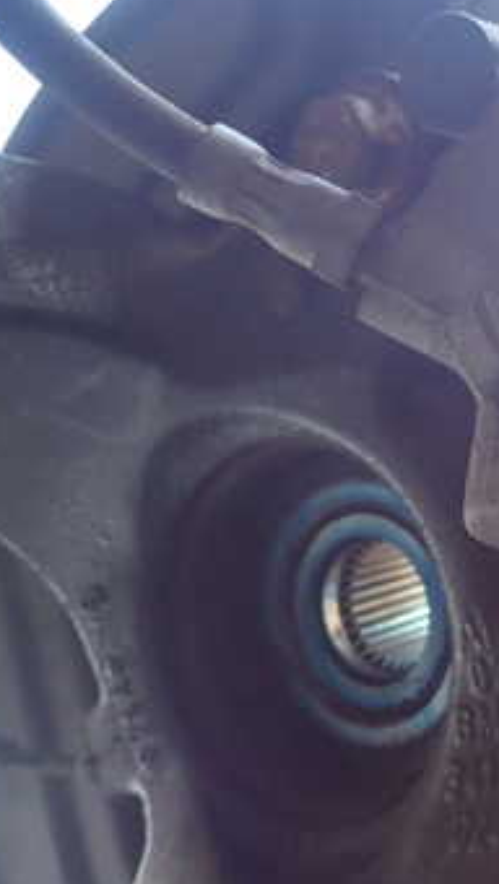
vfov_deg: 42.7
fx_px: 1126
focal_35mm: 48
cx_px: 663
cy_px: 356
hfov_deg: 22.2
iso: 160
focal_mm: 4.5
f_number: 2
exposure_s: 1/60
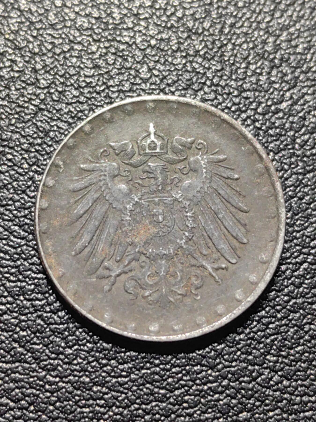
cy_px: 211
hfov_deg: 18.9
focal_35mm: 78
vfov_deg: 25.0
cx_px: 158
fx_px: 949
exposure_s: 1/100
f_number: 2
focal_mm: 5.75
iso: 125
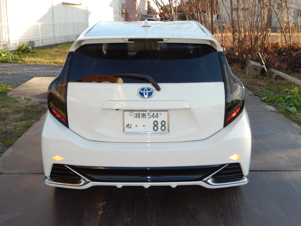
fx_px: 391
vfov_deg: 32.2
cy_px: 113
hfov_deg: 42.1
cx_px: 150
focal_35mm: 45
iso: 125
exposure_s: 1/160
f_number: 4.3
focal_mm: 8.1
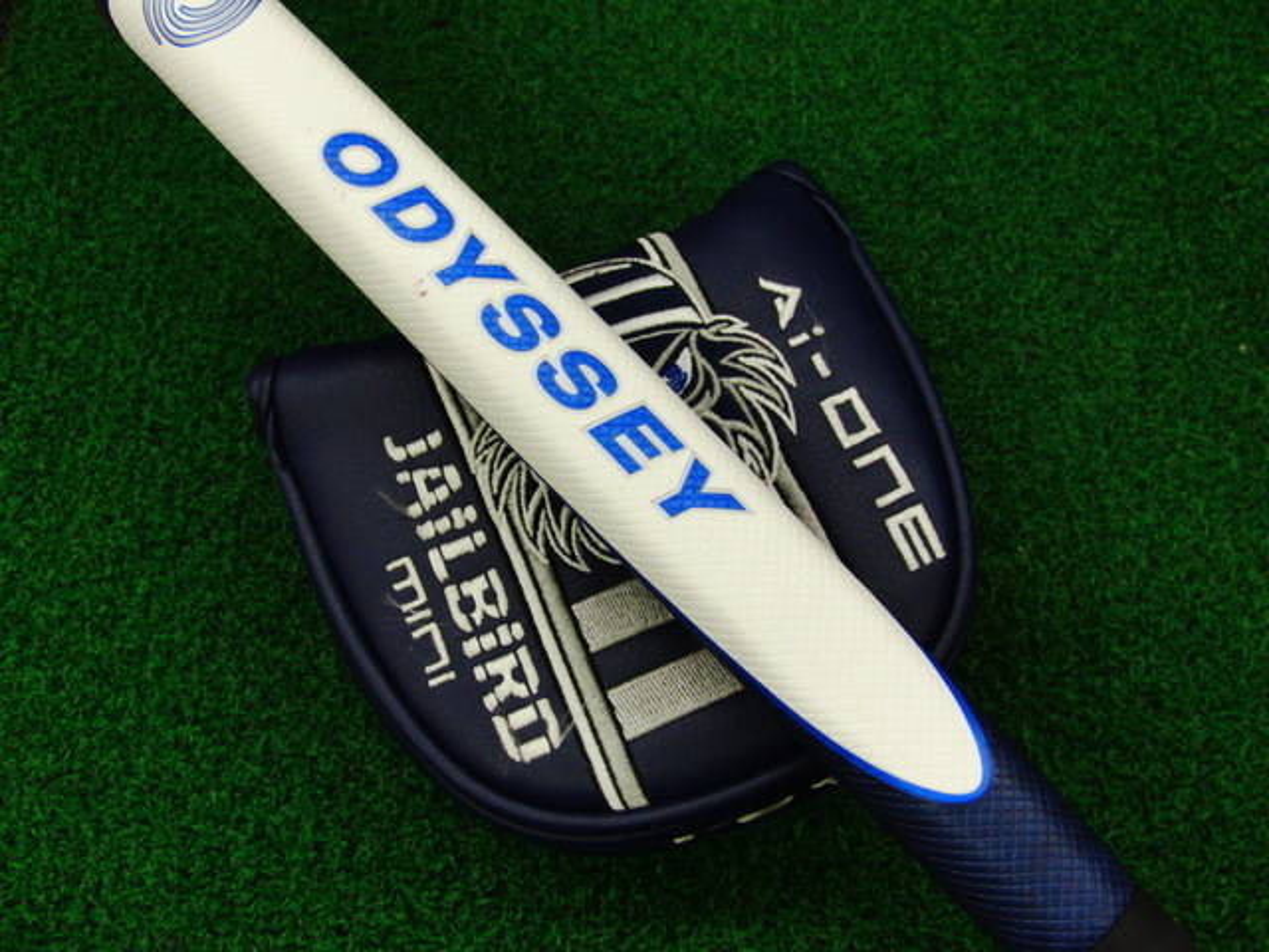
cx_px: 634
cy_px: 476
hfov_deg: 50.1
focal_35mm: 37
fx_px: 1356
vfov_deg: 38.7
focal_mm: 6.42
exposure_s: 1/80
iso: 250
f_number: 3.6
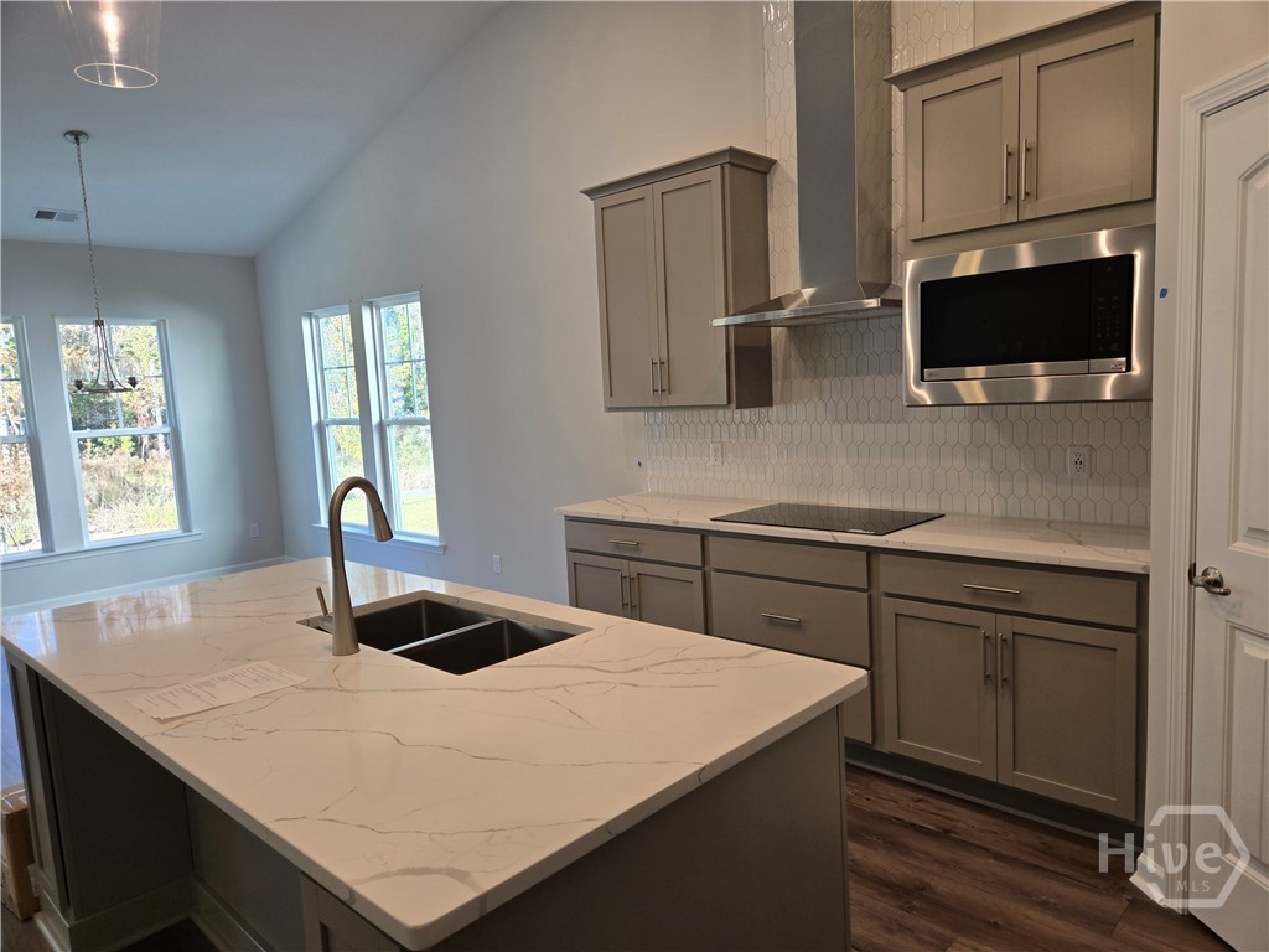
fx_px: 843
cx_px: 634
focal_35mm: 23
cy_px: 476
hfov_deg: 73.9
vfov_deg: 58.9
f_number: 1.8
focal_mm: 5.4
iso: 64
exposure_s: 1/120
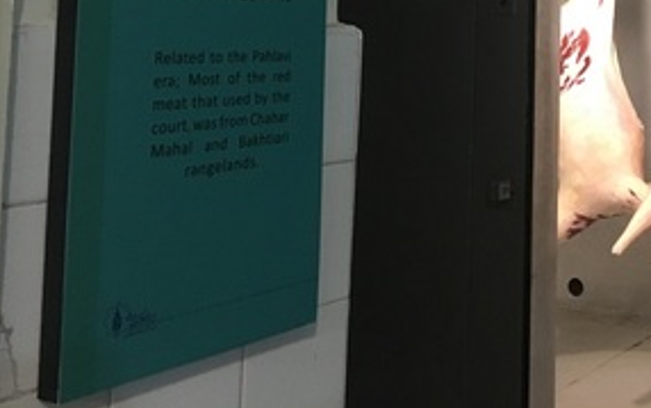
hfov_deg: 32.9
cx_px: 580
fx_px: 1047
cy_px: -57
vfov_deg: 20.8
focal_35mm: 59
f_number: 2.2
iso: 200
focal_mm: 4.15
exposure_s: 1/25
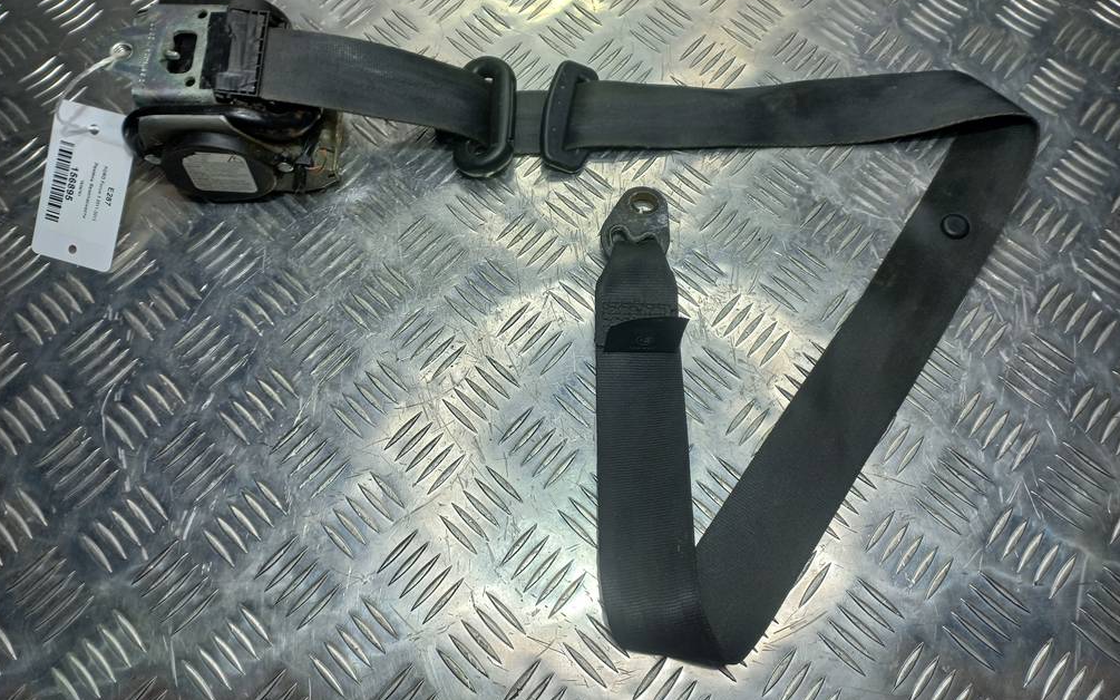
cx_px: 558
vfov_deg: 45.9
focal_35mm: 27
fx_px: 824
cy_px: 303
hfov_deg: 68.4
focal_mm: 4.6
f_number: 1.8
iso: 25
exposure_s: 1/100
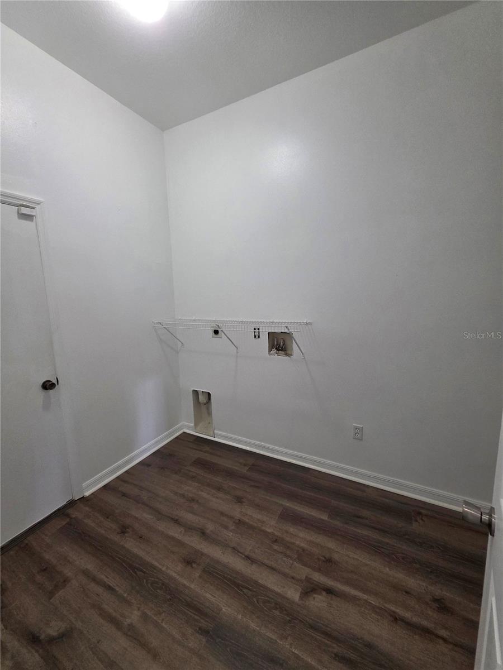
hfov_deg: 89.9
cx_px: 252
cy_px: 335
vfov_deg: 106.2
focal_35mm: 13
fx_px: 252
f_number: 1.9
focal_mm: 2.2
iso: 160
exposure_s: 1/60.2
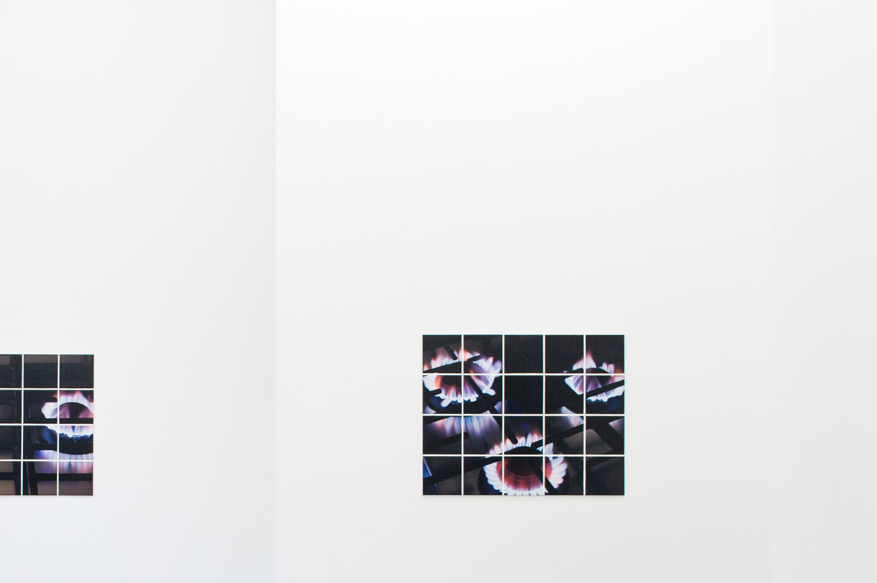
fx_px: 1144
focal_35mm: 47
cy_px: 545
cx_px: 236
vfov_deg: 27.4
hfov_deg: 40.9
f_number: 6.3
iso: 500
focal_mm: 24
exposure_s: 1/160
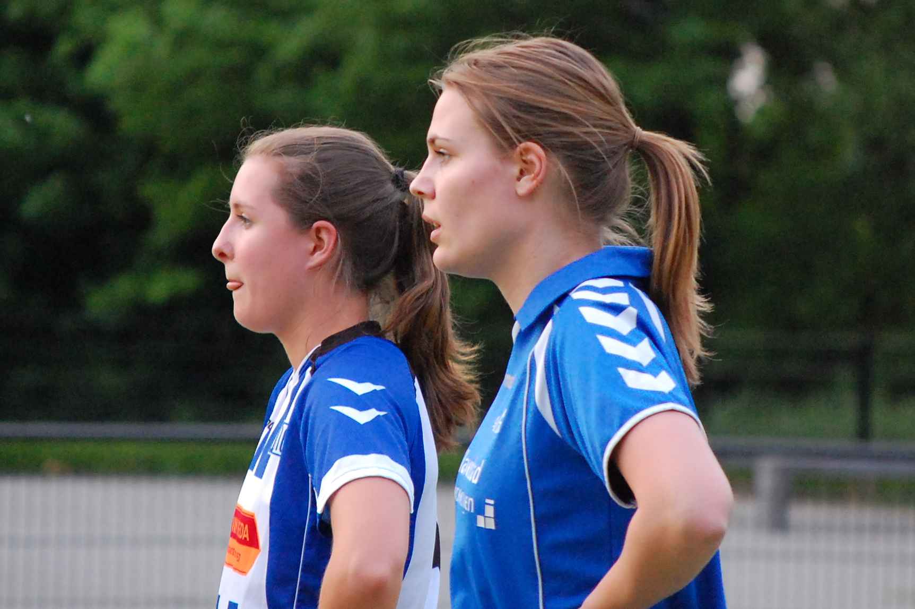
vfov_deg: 6.1
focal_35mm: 225
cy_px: 304
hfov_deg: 9.2
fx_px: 5714
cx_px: 458
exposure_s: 1/320
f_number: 5.3
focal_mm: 150
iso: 1600
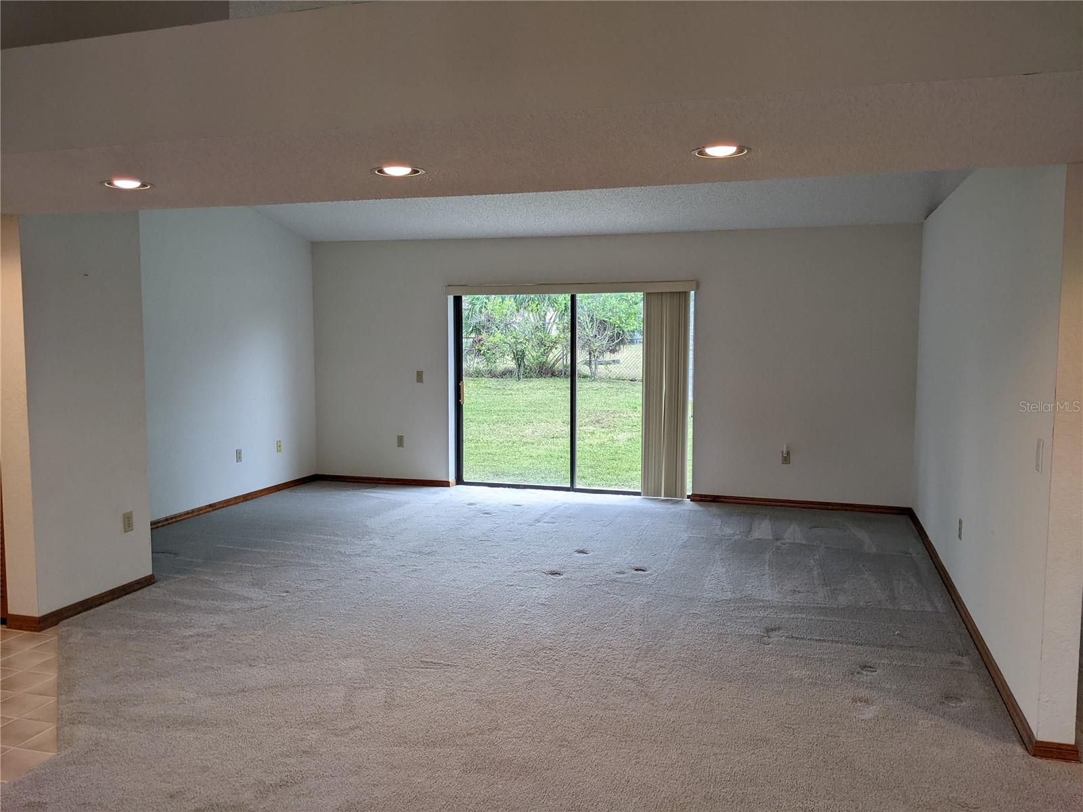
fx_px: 845
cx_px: 542
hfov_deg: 65.3
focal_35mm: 27
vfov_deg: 51.4
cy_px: 406
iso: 55
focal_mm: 4.44
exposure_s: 1/120
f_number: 1.8
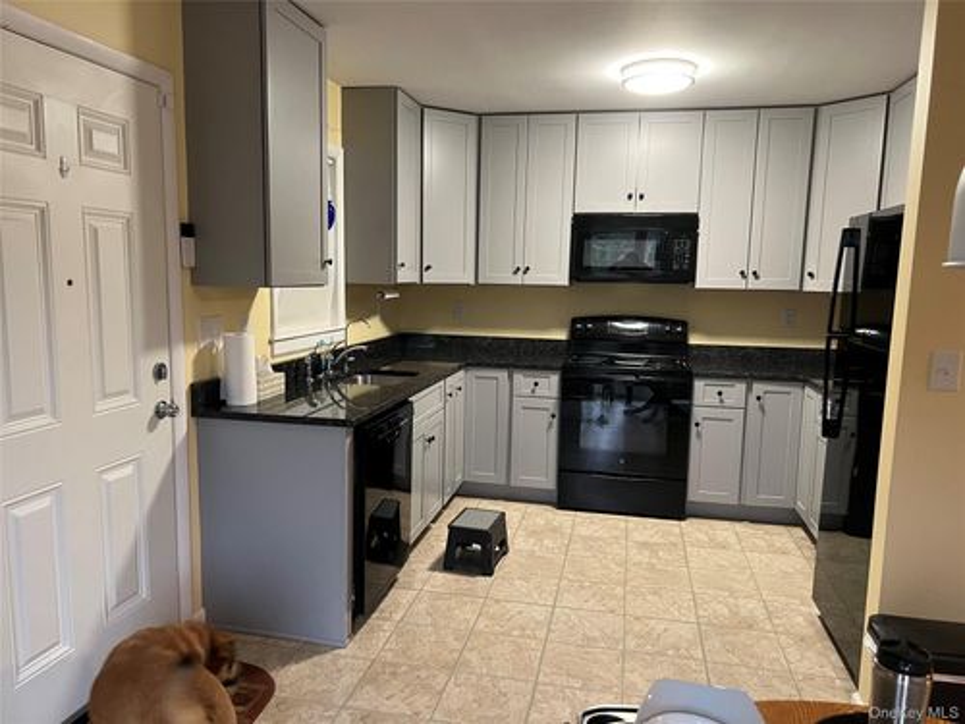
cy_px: 362
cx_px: 482
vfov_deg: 53.1
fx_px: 725
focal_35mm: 26
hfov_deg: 67.3
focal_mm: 5.7
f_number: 1.5
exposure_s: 1/60
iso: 250
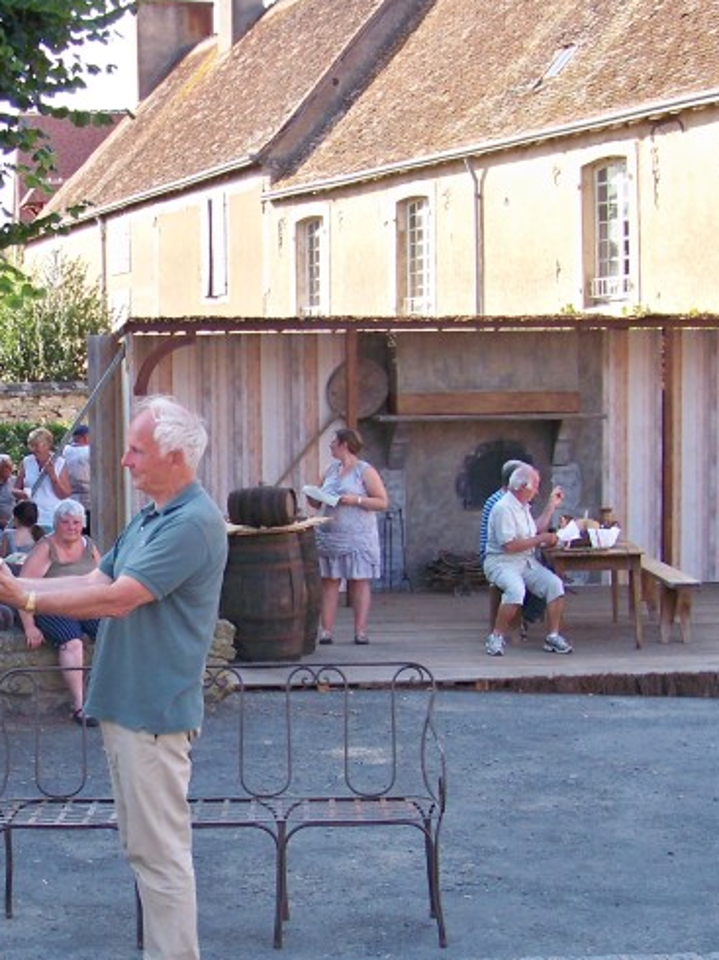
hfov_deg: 20.7
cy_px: 672
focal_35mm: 69
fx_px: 1913
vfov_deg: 27.9
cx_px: 41
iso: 100
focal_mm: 5.85
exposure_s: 1/250
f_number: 2.8
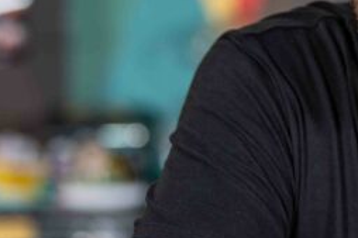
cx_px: 503
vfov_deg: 3.1
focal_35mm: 442
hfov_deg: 4.6
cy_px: 175
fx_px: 4392
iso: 160
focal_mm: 102
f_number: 3.2
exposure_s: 1/60
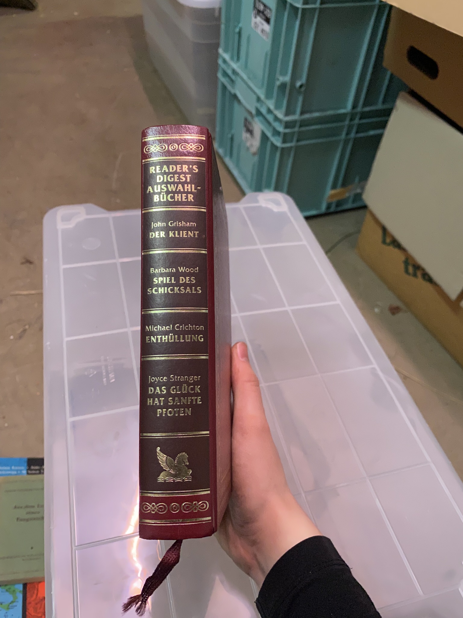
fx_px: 464
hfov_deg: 53.1
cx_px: 232
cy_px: 309
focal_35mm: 26
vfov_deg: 67.3
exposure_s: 1/33
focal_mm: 4.25
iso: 400
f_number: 1.8
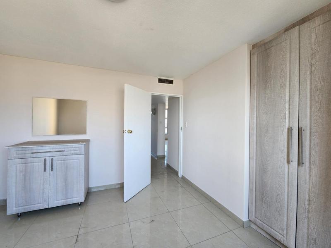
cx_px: 166
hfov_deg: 106.2
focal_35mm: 13
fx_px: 124
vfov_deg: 89.9
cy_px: 124
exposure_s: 1/50
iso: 64
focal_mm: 2.2
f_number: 2.2
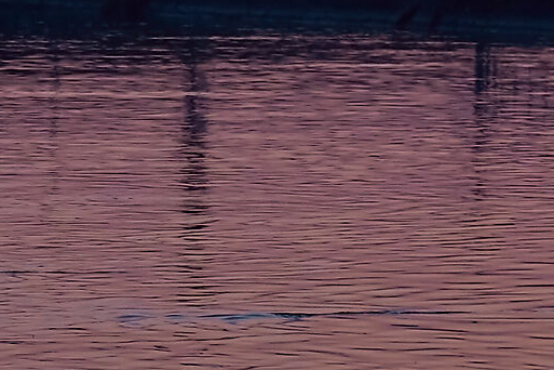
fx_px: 7709
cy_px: 266
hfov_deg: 4.1
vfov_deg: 2.7
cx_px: 91
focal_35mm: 501
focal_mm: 71.1
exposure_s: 1/100
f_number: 5.6
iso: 320
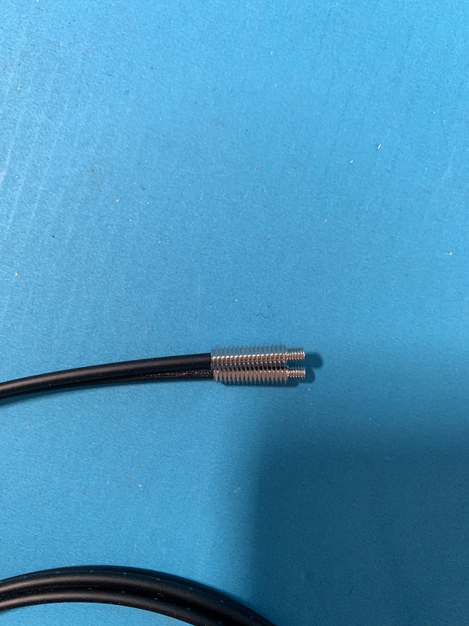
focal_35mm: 26
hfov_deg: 53.1
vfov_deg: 67.3
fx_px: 470
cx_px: 234
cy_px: 313
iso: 400
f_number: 1.8
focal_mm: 4.25
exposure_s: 1/57
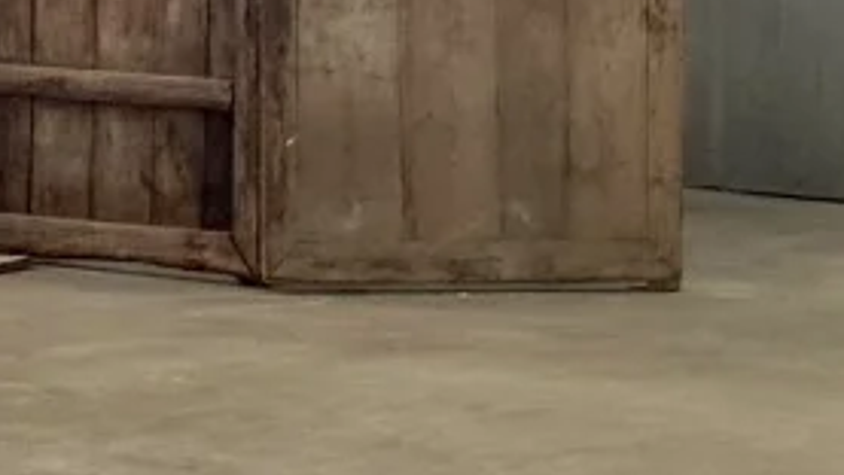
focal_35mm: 272
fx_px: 6089
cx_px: 1167
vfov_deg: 4.4
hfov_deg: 7.8
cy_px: -487
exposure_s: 1/242
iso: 160
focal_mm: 6.76
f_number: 1.78
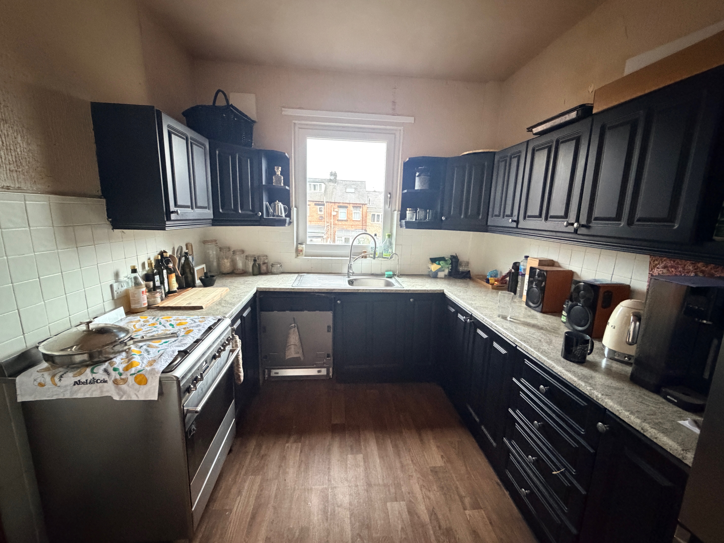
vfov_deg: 85.7
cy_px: 272
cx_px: 362
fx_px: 293
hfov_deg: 102.1
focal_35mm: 14
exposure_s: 1/50
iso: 1250
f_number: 2.2
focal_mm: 2.22
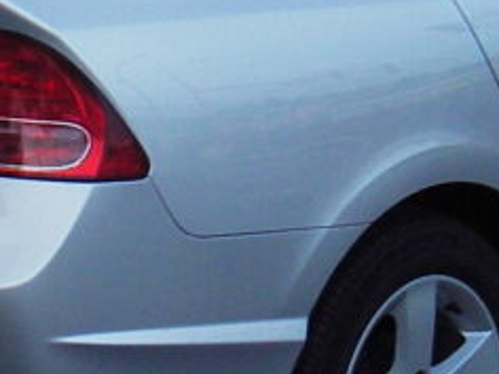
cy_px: 74
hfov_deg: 8.3
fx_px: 3445
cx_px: 271
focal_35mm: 239
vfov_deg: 6.2
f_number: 3.6
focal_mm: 9.2
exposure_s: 1/40
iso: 100
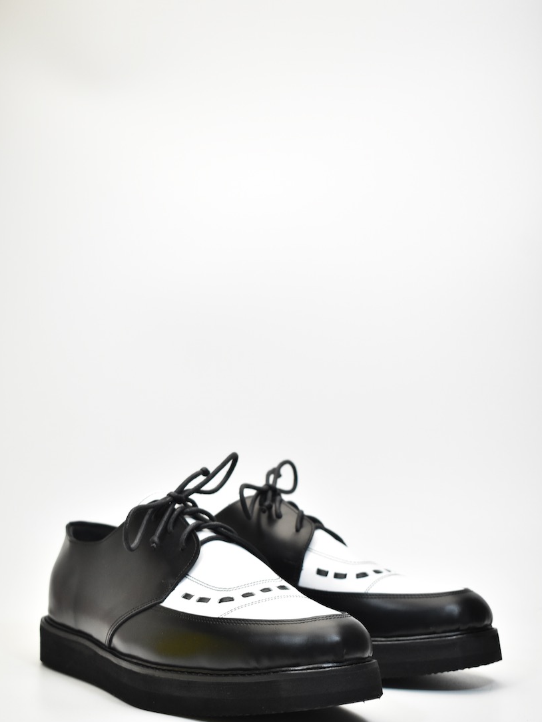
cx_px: 266
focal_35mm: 60
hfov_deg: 24.6
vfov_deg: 32.4
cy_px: 405
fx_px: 1243
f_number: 5.6
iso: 1600
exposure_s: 1/640
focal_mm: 35
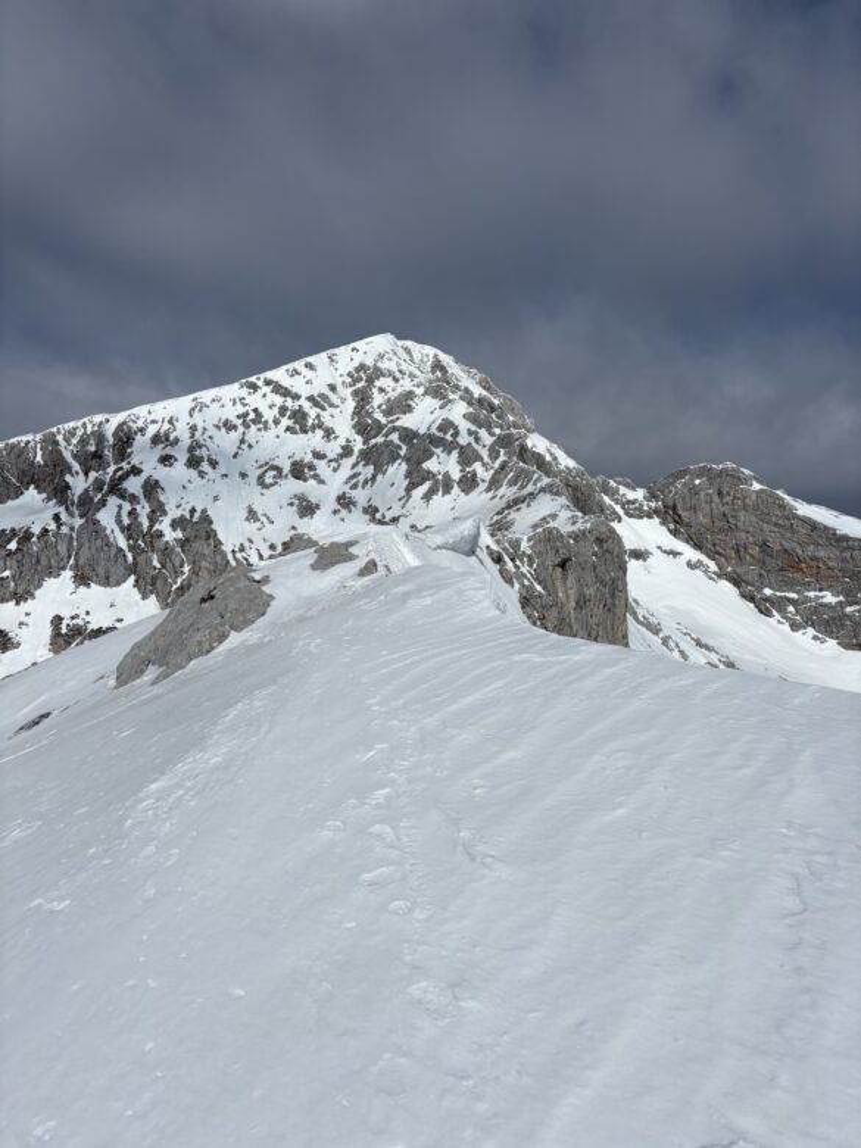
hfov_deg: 53.1
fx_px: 862
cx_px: 430
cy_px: 574
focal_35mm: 26
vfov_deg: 67.3
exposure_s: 1/18868
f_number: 1.6
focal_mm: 5.96
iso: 40
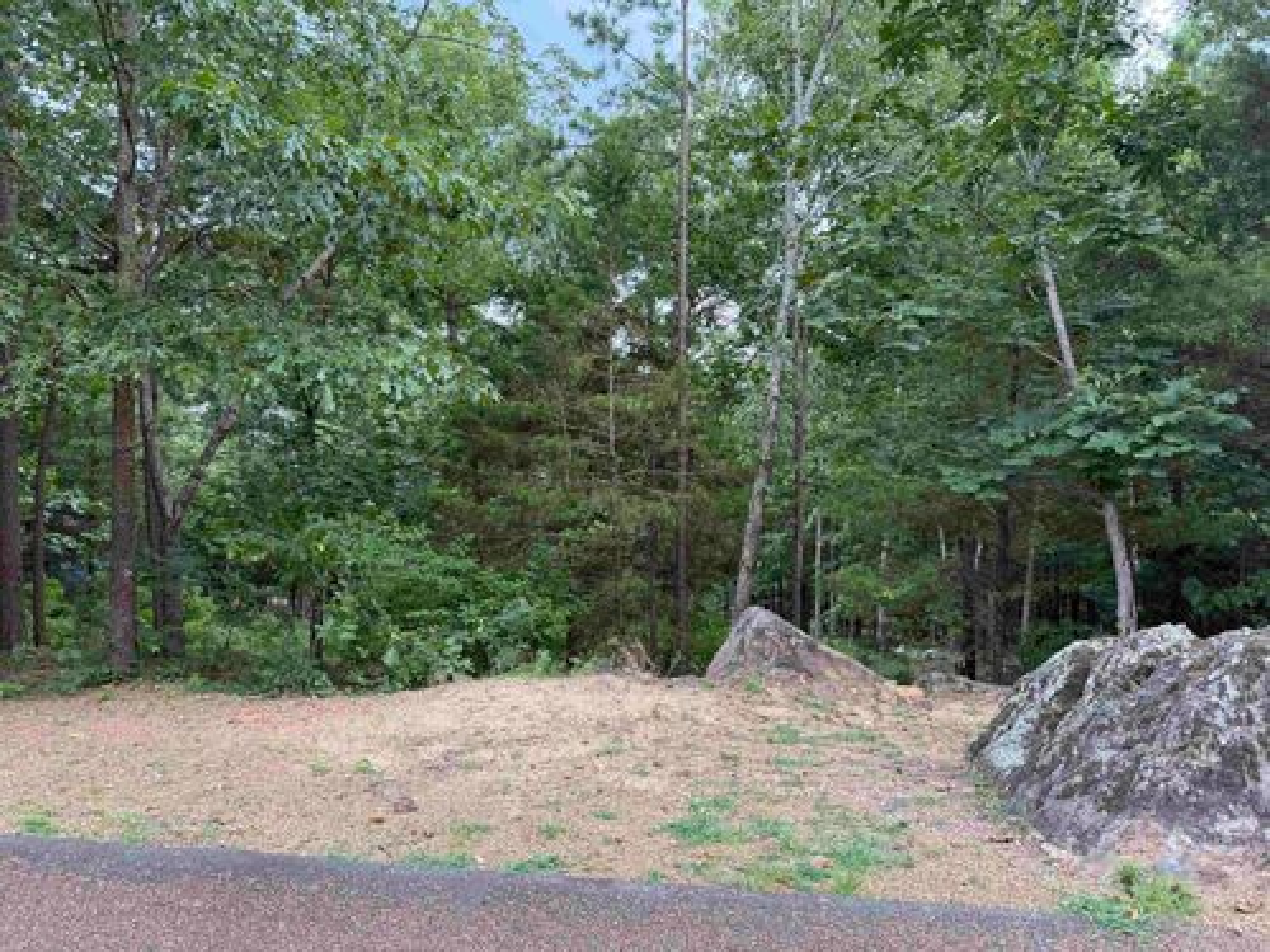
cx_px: 635
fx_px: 881
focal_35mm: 24
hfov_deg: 71.6
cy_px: 476
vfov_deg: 56.8
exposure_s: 1/154
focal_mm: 6.76
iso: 64
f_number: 1.78
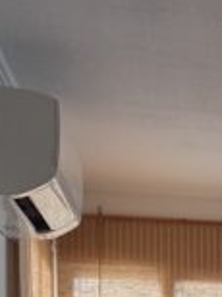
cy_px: 451
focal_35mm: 125
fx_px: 1072
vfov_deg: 14.7
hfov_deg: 10.3
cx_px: 527
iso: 287
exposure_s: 1/50
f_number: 1.7
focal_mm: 5.24
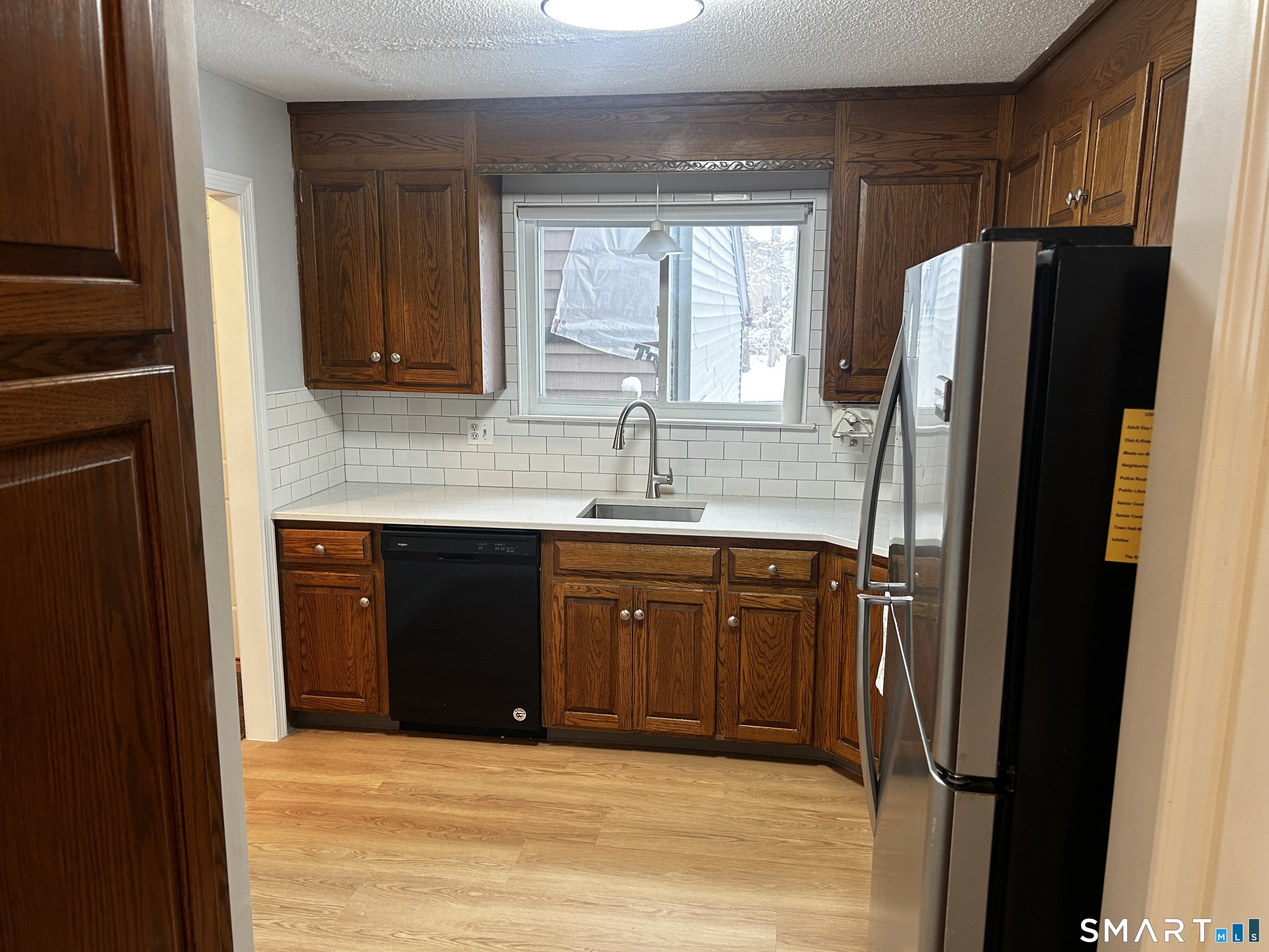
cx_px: 634
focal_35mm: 26
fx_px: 953
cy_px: 476
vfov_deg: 53.1
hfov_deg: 67.3
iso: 100
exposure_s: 1/60
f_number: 1.5
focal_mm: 5.7
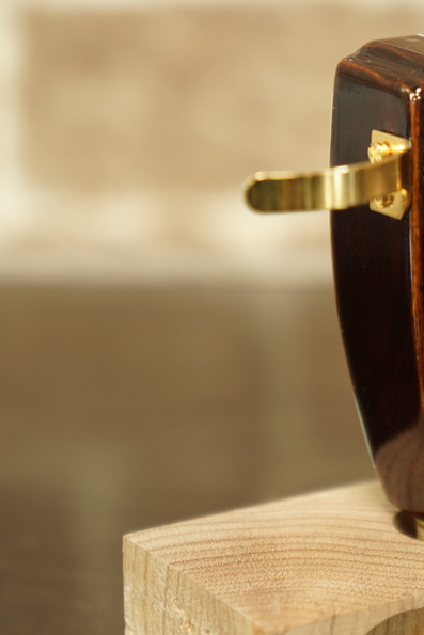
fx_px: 2189
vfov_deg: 16.5
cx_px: 449
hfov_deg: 10.9
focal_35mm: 124
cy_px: 315
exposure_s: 1/5
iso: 200
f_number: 5.6
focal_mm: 55
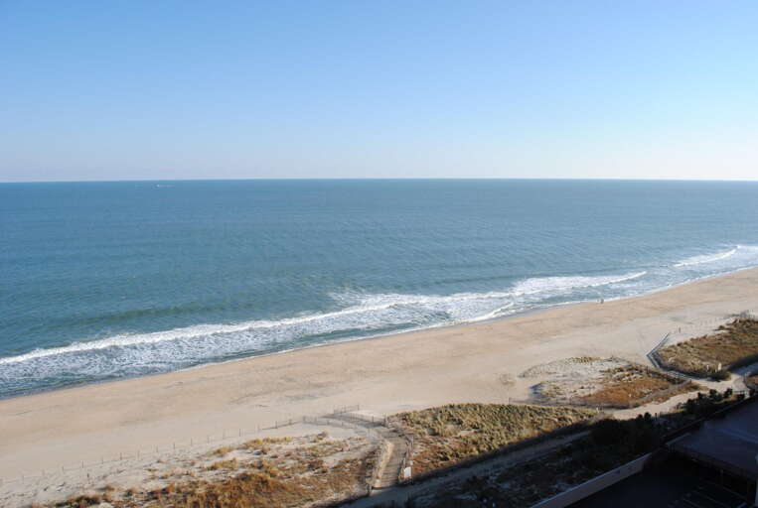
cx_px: 379
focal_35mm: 27
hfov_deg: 67.3
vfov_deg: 48.1
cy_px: 254
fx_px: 570
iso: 100
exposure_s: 1/250
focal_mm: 18
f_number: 8
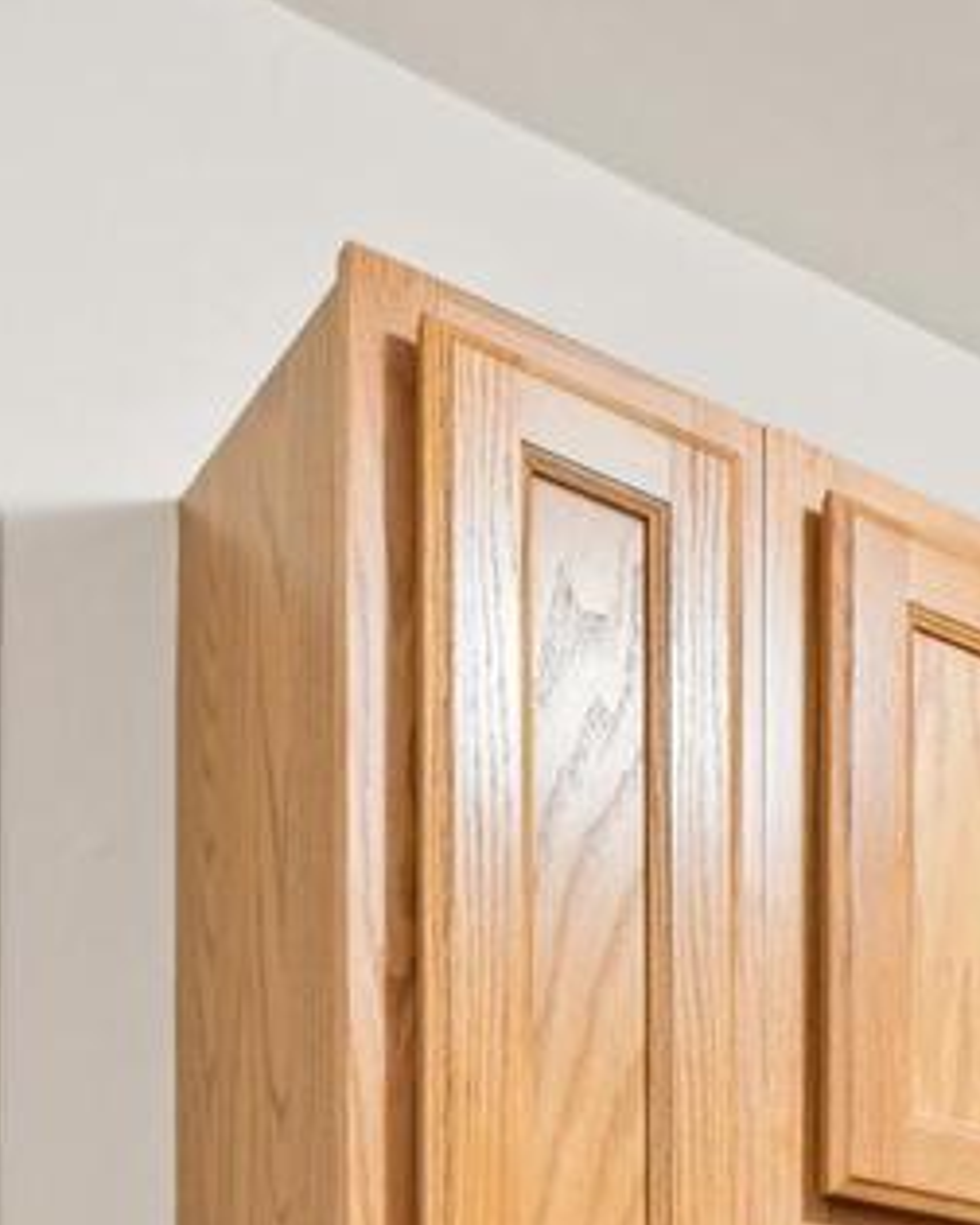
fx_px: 2175
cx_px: 1299
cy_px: 1828
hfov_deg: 22.5
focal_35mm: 60
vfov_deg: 24.6
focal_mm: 14
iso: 400
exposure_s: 1/5
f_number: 8
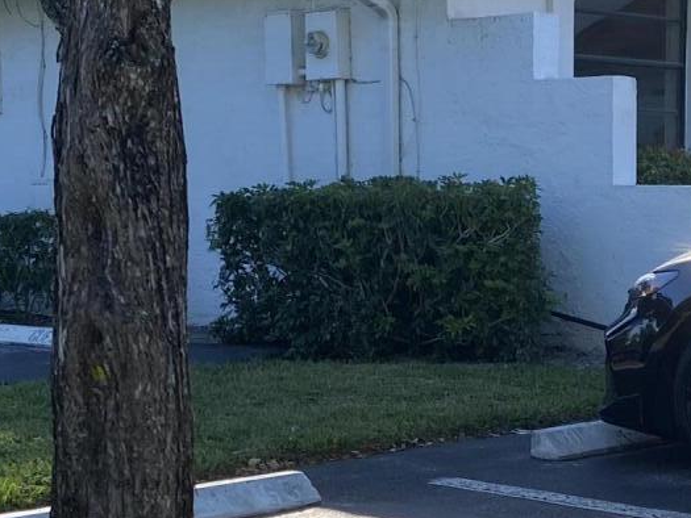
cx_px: 530
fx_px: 1977
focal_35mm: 99
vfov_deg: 14.8
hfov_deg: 19.7
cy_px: 456
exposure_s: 1/1157
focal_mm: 4.25
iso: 32
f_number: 1.8
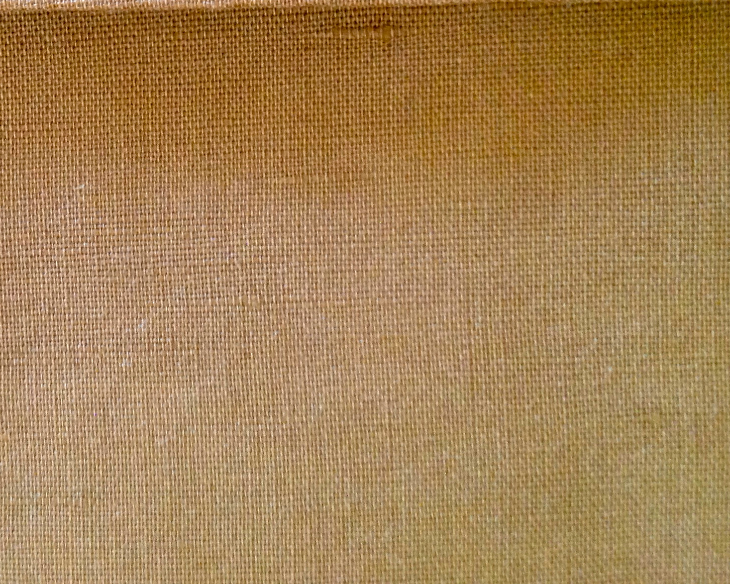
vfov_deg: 19.5
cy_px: -22
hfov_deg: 24.6
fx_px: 1642
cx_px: 130
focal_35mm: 76
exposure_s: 1/20
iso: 100
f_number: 2.4
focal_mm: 4.28
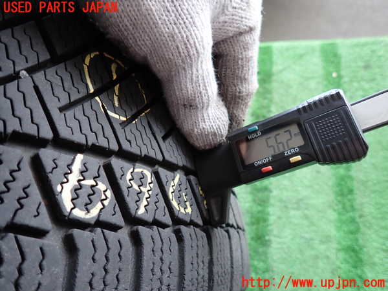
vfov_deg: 54.9
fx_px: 280
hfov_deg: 69.4
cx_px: 194
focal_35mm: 25
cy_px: 146
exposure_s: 1/60
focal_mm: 4.5
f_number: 2
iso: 160
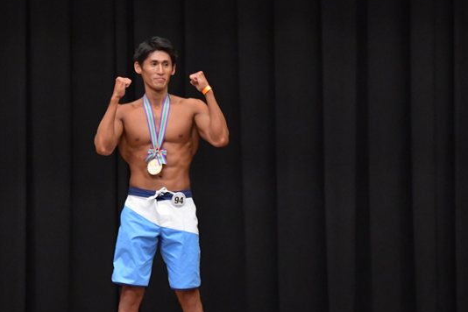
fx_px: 3809
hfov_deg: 7.0
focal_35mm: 293
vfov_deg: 4.7
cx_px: 213
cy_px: 213
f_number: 5.6
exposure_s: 1/400
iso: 6400
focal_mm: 135
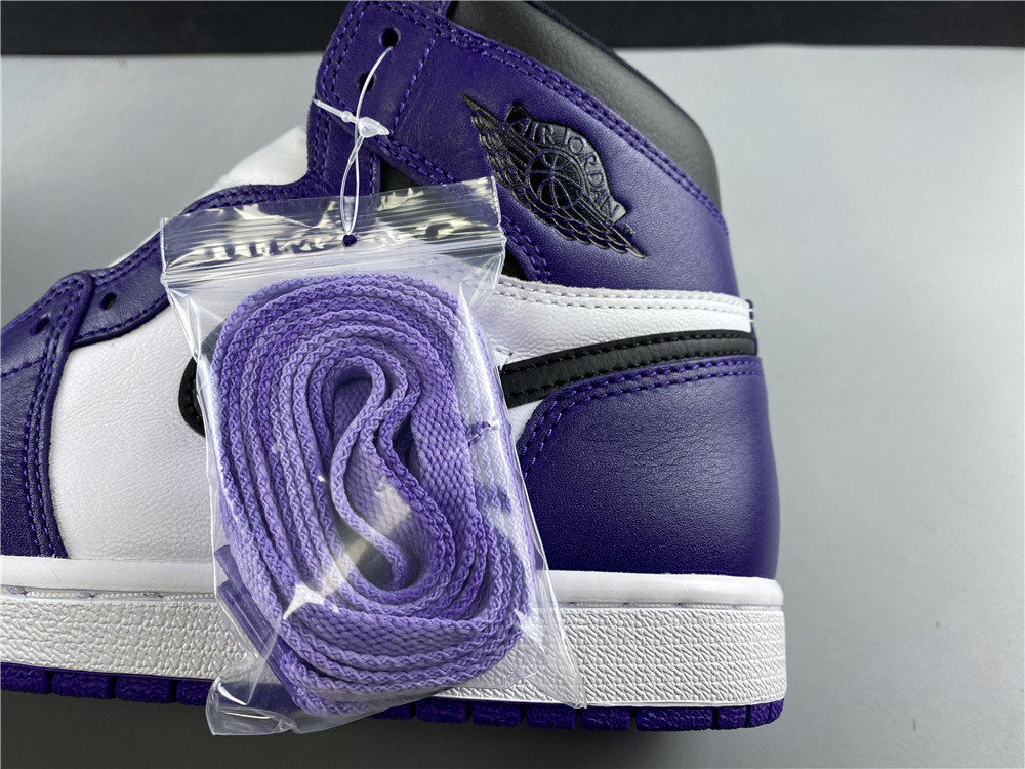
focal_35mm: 26
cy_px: 384
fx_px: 770
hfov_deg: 67.3
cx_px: 512
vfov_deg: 53.1
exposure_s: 1/100
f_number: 1.8
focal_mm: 4.25
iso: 64
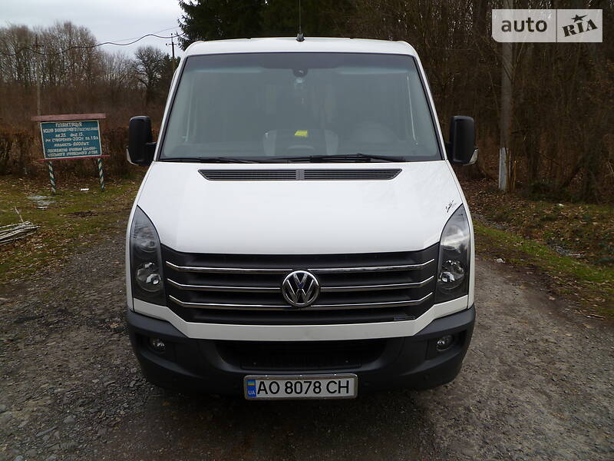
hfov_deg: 63.4
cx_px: 307
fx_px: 497
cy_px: 230
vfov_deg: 49.7
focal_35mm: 28
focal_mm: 5
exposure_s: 1/100
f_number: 3.3
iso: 80
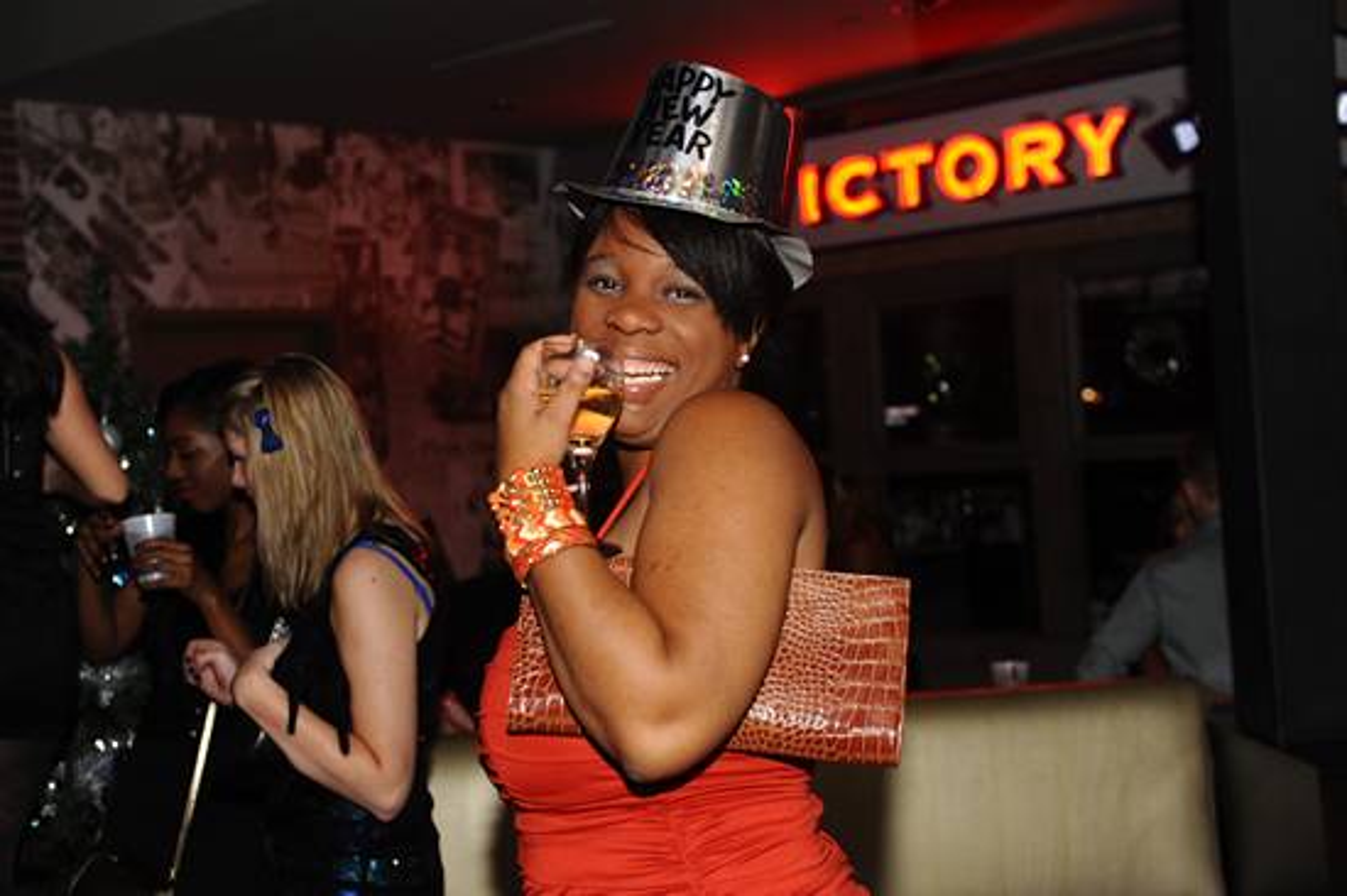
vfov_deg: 26.0
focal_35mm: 52
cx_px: 674
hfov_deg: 38.2
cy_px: 448
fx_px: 1944
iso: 1100
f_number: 4
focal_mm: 52
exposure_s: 1/250
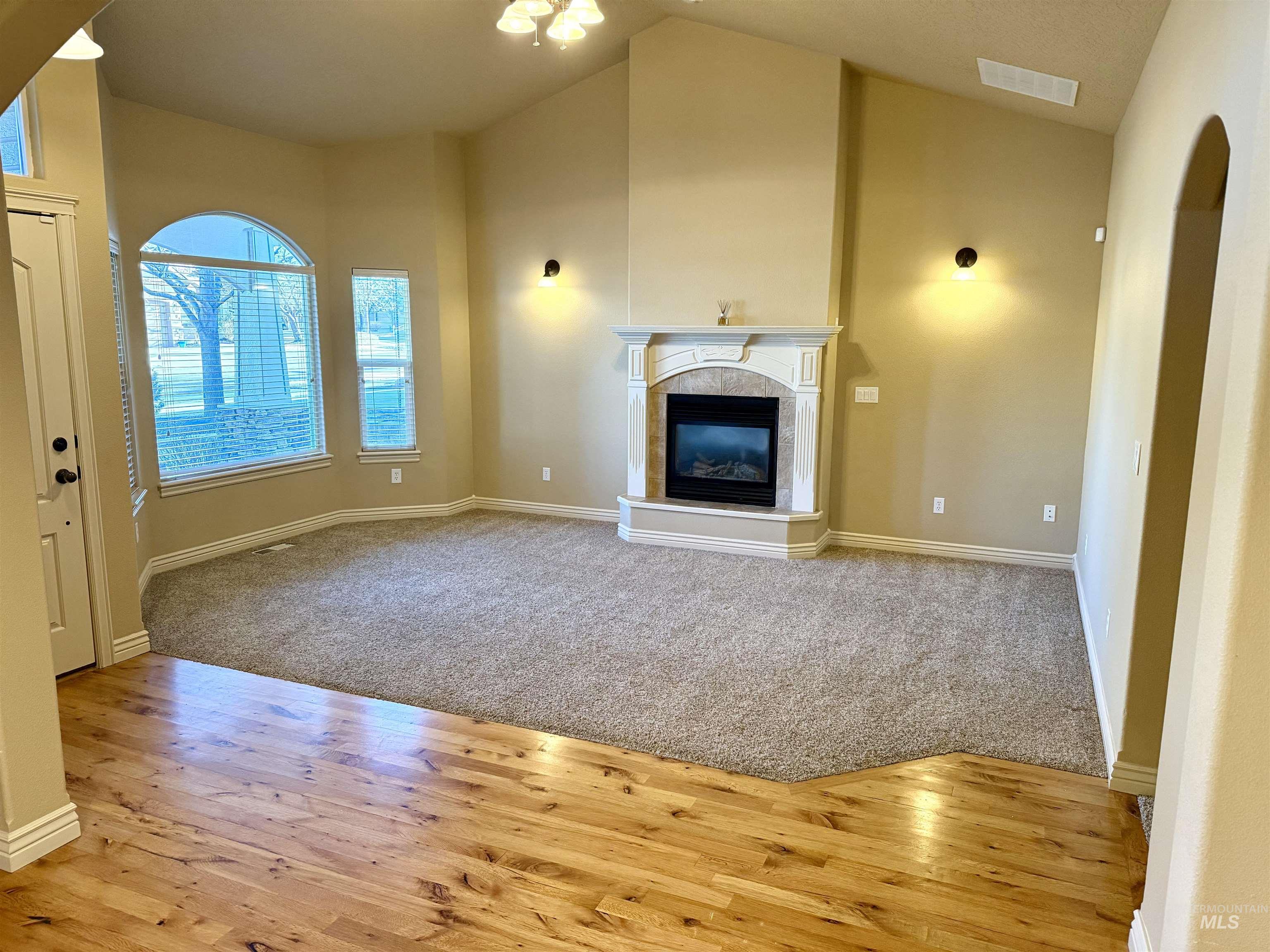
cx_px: 635
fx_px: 881
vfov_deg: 56.8
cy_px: 476
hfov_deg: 71.6
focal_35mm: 24
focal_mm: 6.76
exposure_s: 1/120
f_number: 1.78
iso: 400
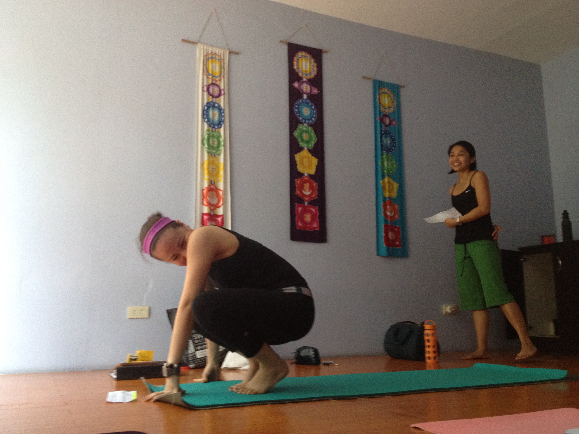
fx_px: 585
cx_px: 290
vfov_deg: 40.7
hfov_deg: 52.6
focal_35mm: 35
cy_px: 217
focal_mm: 4.28
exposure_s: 1/20
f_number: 2.4
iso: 320
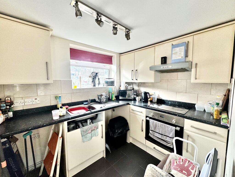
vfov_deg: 85.7
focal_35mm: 14
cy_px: 88
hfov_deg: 102.1
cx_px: 118
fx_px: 95
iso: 100
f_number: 2.2
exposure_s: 1/100
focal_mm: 2.22
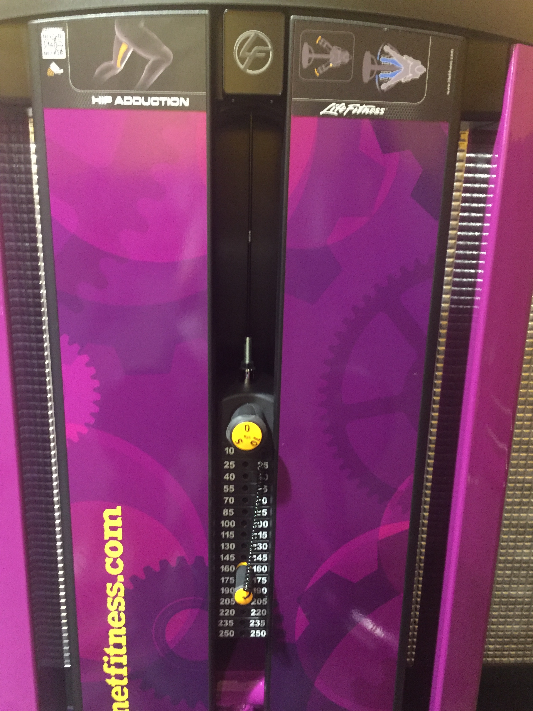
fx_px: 595
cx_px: 266
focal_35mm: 29
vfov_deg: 61.7
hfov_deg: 48.2
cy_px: 356
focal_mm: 4.15
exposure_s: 1/15
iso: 500
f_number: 2.2
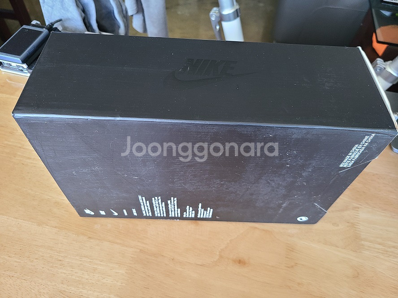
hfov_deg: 67.3
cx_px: 199
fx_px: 299
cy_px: 149
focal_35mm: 26
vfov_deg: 53.1
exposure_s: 1/40
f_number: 1.8
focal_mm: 5.4
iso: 250
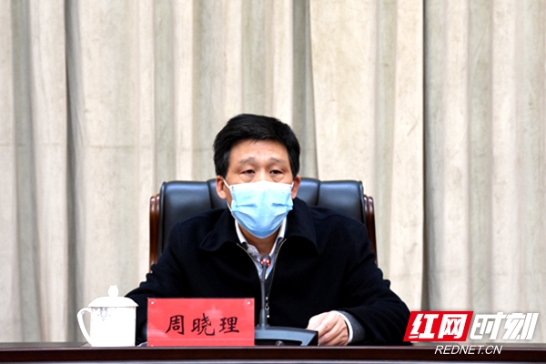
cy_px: 182
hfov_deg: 23.4
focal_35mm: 87
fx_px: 1319
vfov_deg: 15.7
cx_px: 273
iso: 1250
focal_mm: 58
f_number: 4.8
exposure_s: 1/50
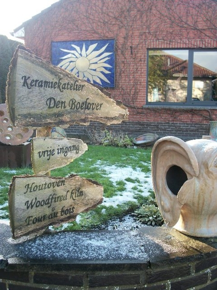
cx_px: 108
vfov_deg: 46.8
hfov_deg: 36.0
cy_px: 145
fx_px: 334
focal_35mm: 40
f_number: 3.2
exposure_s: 1/100
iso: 80
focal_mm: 7.1
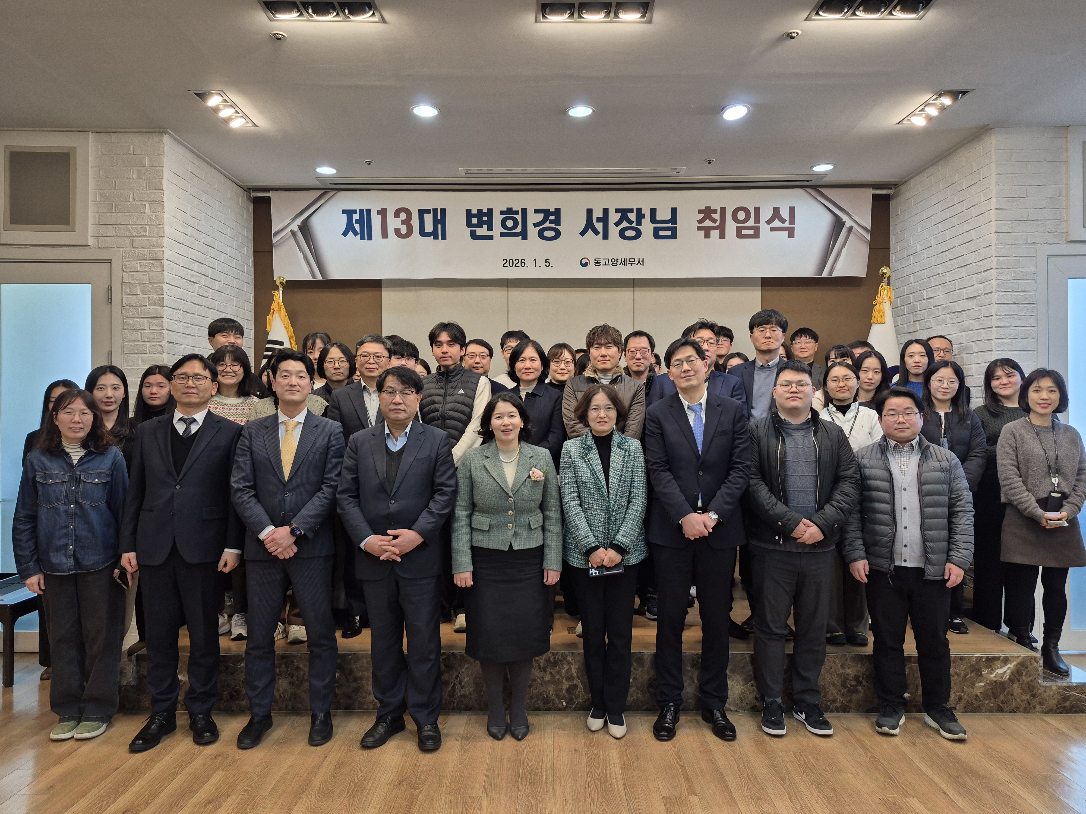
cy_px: 407
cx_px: 543
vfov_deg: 58.9
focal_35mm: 23
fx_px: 722
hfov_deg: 73.9
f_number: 1.8
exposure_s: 1/120
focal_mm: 5.4
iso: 160
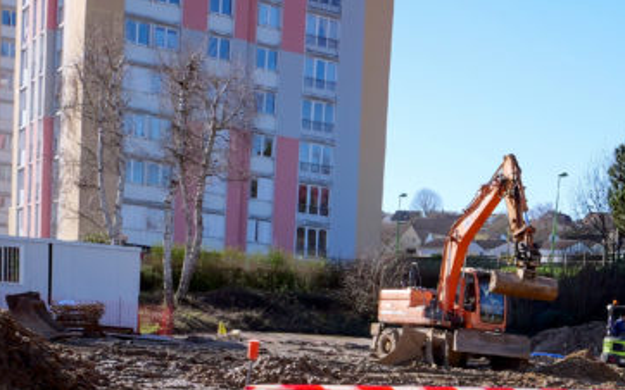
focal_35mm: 72
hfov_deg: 24.5
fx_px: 1226
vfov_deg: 16.9
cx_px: 837
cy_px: 522
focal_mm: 12
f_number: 5
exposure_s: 1/320
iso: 100
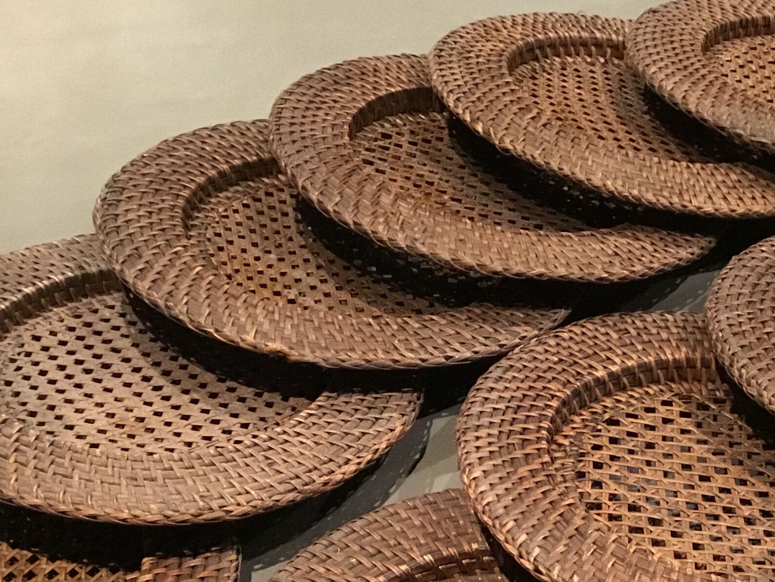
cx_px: 462
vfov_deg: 22.2
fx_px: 1433
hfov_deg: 30.2
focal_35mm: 64
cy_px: 567
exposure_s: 1/17
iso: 320
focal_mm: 3.3
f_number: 2.4
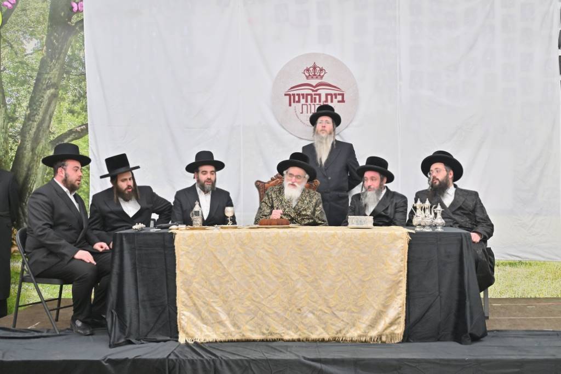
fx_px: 686
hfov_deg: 44.5
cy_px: 187
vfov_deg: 30.5
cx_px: 280
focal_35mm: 44
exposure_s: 1/160
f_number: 4
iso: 800
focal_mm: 44
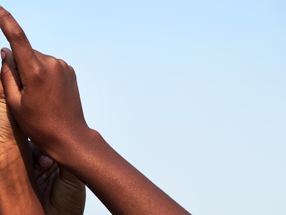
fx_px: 901
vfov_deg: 13.5
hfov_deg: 17.5
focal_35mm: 109
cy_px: 173
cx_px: -18
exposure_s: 1/800
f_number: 3.2
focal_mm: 50
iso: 100
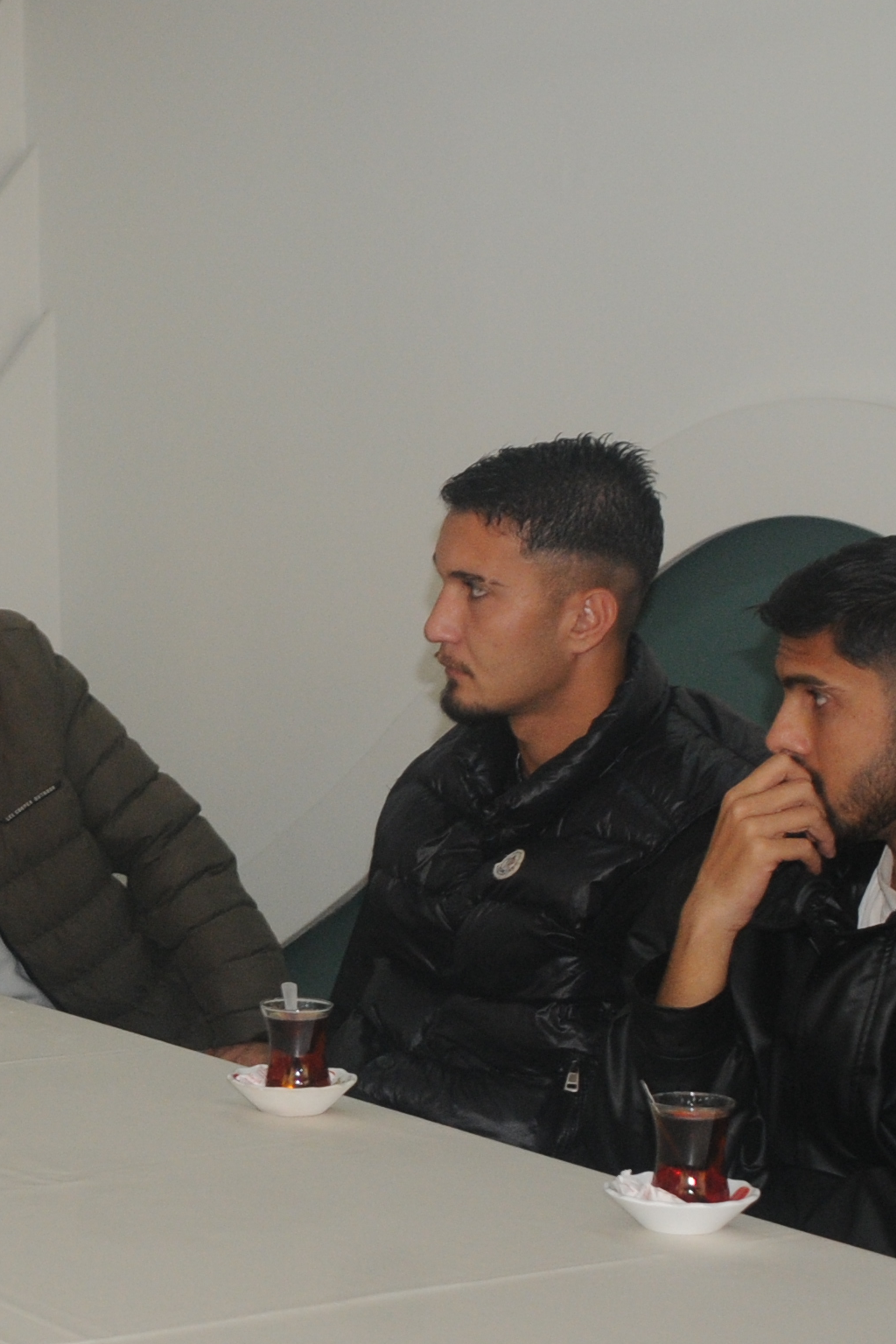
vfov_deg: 22.1
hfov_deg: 13.6
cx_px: -600
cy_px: 864
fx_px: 3434
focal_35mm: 92
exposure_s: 1/60
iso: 500
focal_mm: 22
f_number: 4.5
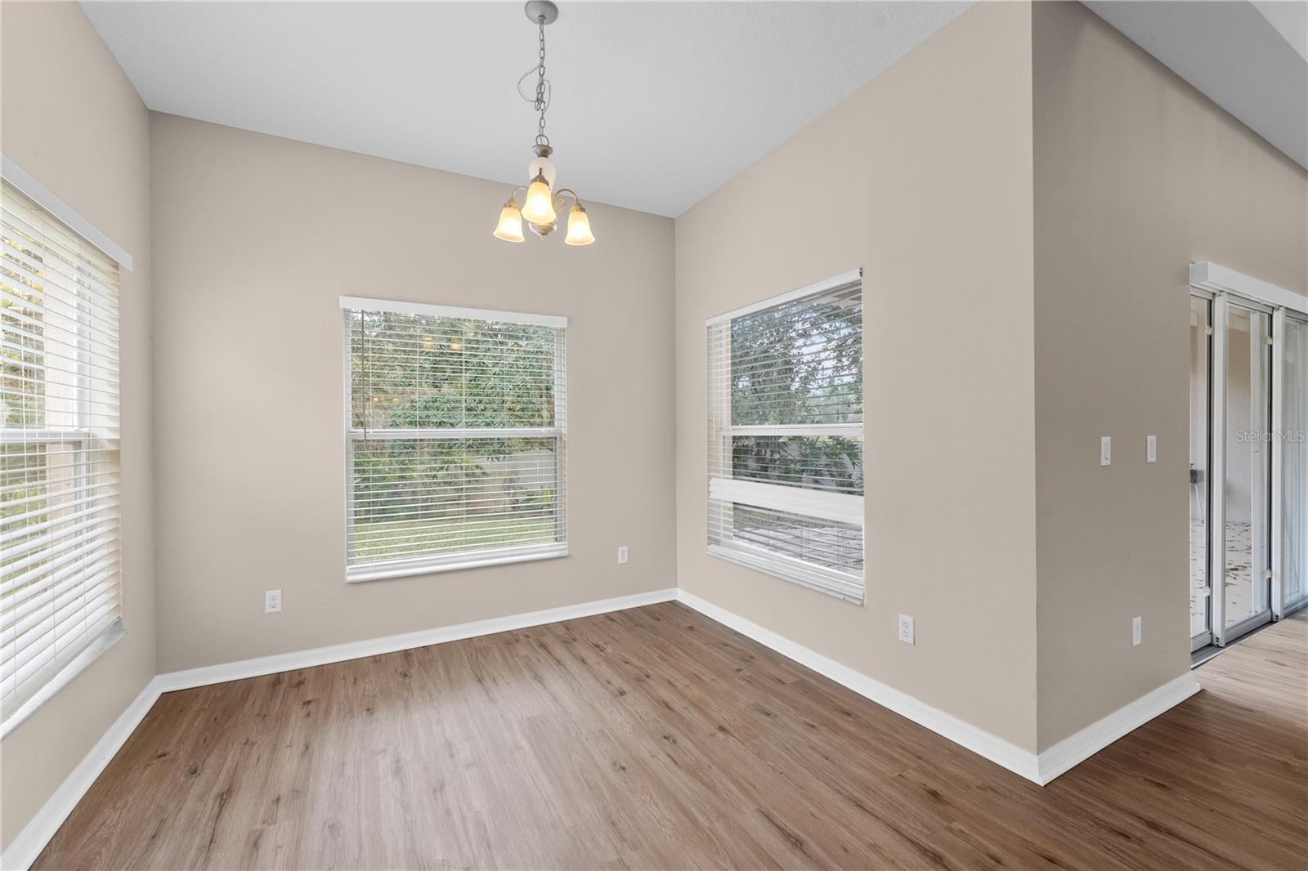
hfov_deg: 104.3
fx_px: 509
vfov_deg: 81.2
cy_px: 436
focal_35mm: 14
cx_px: 654
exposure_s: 1/10
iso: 320
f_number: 8
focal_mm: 14
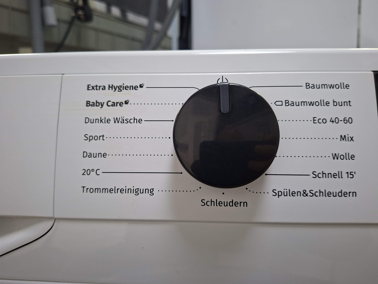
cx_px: 189
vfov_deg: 58.9
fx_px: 251
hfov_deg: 73.9
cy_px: 142
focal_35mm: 23
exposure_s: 1/50
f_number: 1.8
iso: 320
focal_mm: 5.54
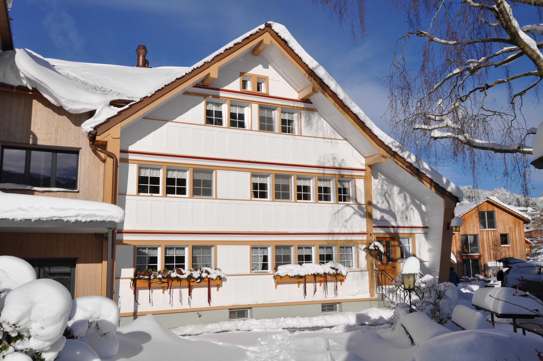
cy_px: 180
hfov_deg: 59.6
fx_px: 475
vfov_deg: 41.6
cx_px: 272
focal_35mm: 32
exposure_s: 1/640
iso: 200
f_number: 13
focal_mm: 21
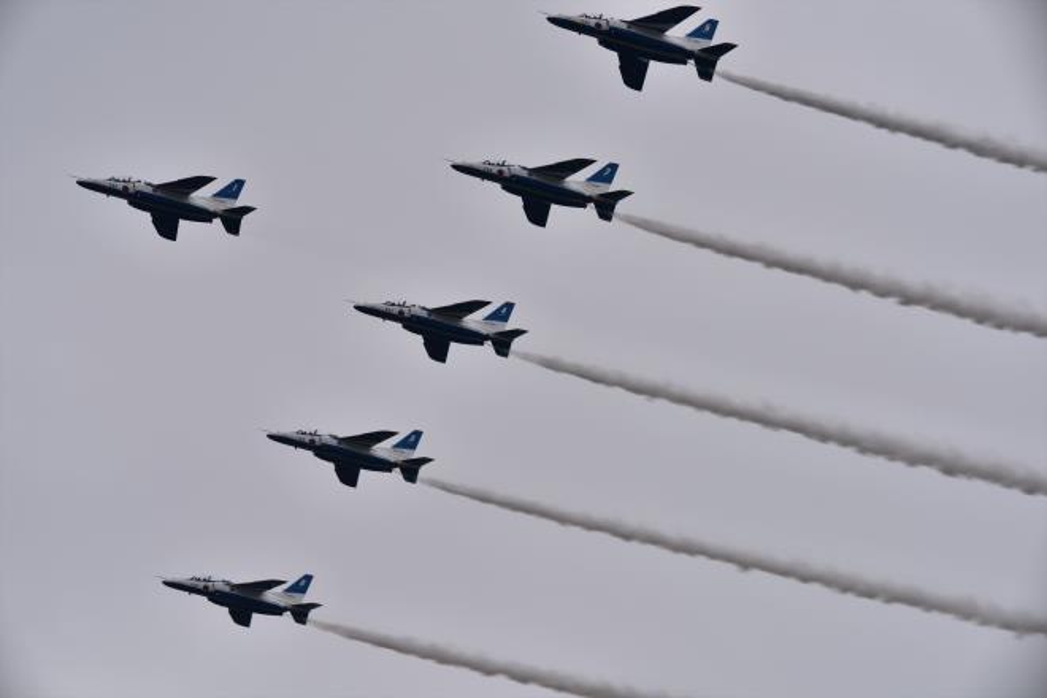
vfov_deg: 9.8
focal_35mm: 140
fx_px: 4071
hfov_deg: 14.7
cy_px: 349
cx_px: 524
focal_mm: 140
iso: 400
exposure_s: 1/320
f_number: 20
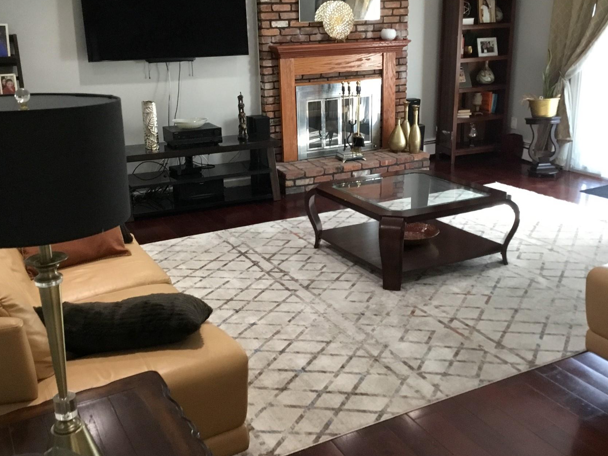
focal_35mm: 38
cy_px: 199
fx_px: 667
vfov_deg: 37.7
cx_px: 297
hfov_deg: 49.0
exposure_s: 1/30
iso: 160
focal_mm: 3.3
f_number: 2.4
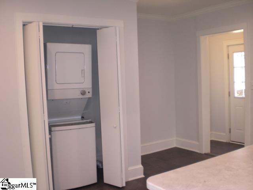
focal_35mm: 38
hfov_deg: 49.0
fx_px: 278
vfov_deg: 37.7
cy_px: 95
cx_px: 126
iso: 200
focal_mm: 6.3
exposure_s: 1/60
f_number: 3.1
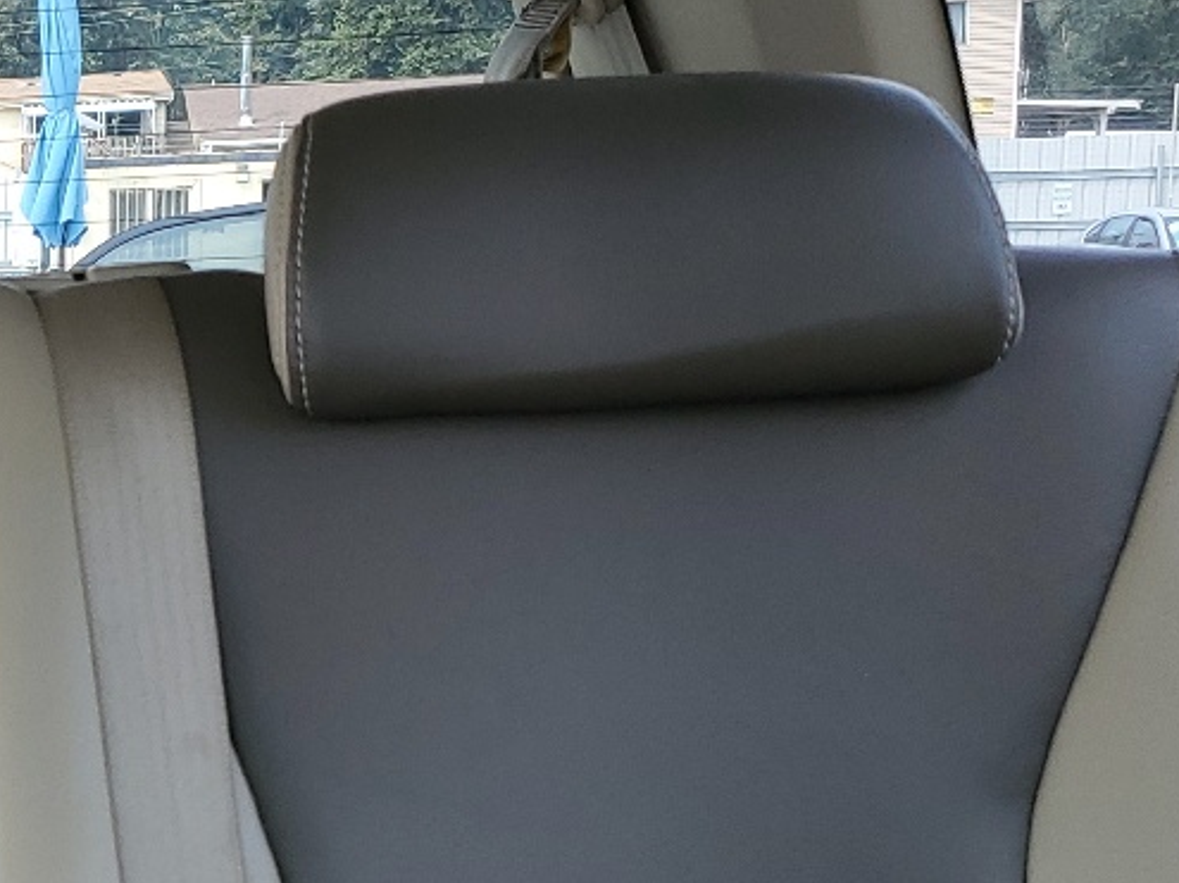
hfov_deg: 20.9
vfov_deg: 17.2
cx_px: -407
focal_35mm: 84
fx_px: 2860
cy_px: 871
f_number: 1.5
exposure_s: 1/164
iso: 50
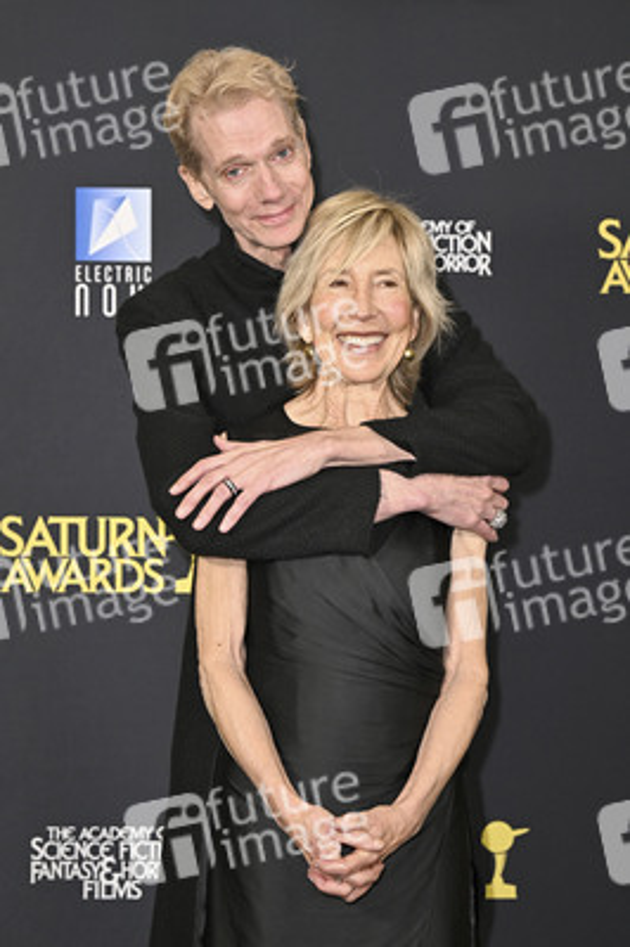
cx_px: 315
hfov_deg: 17.5
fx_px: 2051
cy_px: 474
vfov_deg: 26.0
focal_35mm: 78
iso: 2000
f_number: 5
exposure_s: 1/320
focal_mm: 78
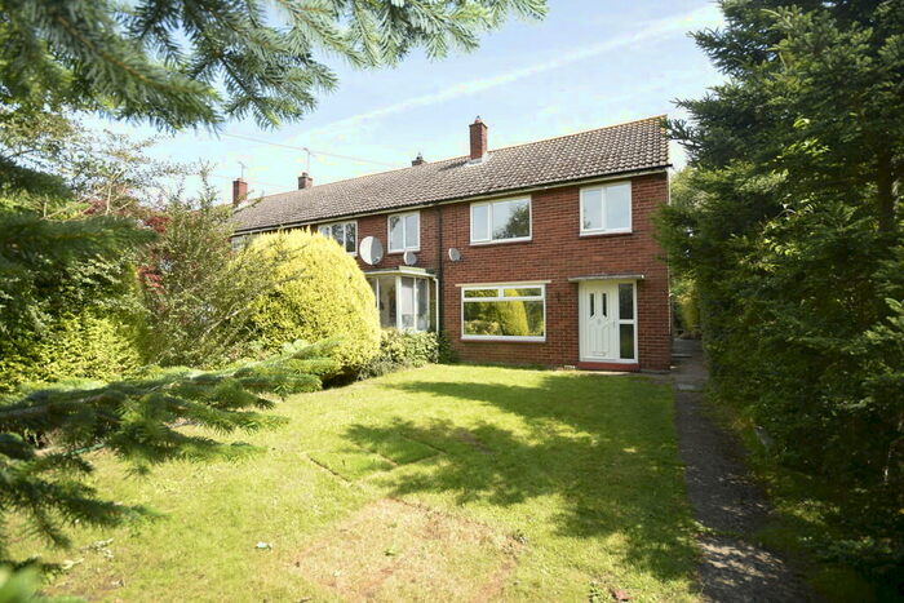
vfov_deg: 72.1
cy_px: 302
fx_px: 414
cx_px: 452
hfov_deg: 95.0
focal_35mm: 16
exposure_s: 1/160
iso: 100
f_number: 6.3
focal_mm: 11
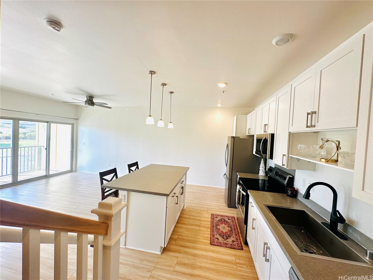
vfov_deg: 85.7
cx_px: 186
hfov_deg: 102.1
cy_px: 140
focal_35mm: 14
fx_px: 151
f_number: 2.2
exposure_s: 1/120
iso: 80
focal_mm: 2.22
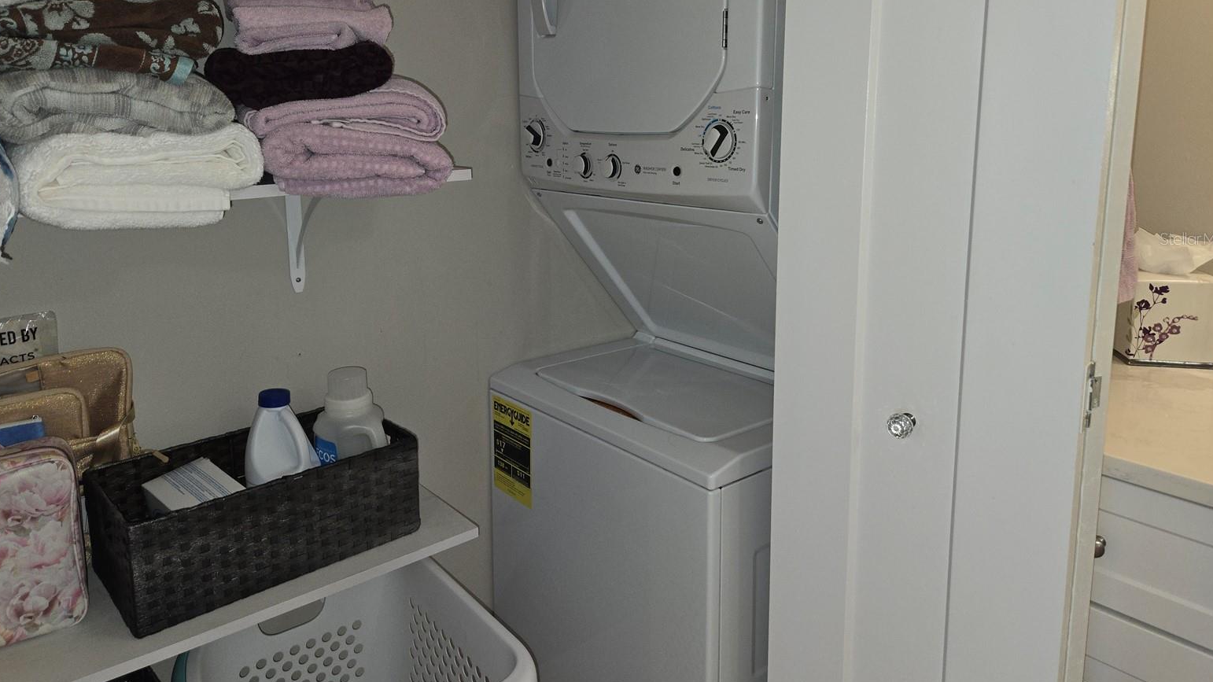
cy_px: 238
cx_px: 605
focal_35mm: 26
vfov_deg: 43.9
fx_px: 836
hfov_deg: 71.9
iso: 100
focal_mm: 5.4
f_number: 1.8
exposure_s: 1/60
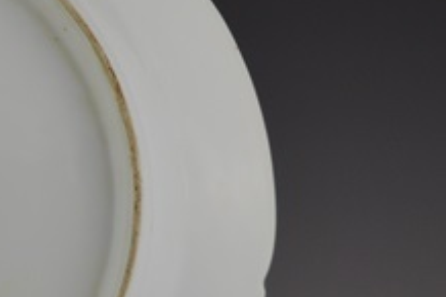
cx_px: -161
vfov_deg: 10.7
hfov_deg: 15.2
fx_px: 1585
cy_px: 209
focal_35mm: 128
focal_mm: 28
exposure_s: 1/125
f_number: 5.6
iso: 400
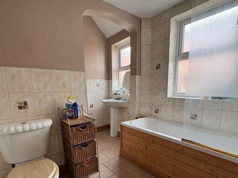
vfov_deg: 67.7
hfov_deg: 84.7
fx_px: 131
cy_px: 111
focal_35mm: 19
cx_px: 117
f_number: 2.2
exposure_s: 1/100
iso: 200
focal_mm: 2.22
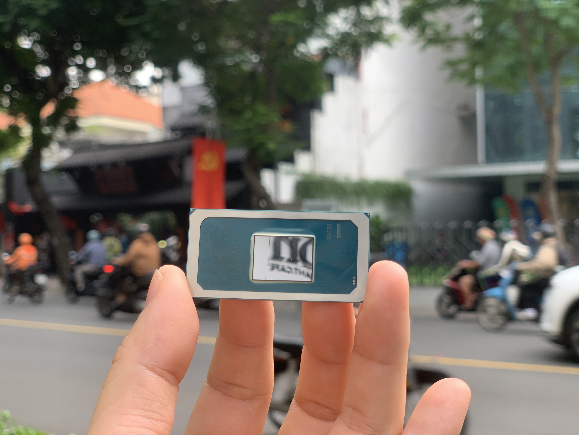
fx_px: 870
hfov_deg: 36.8
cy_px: 218
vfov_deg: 28.0
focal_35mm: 52
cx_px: 290
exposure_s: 1/122
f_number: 2.4
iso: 16
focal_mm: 6
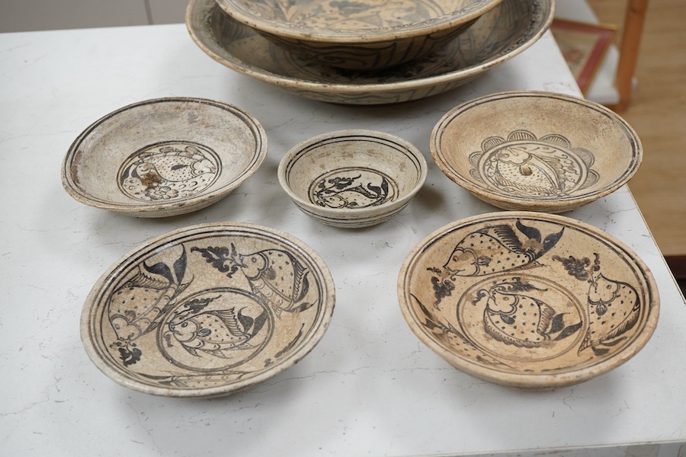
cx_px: 343
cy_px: 228
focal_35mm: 45
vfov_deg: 29.9
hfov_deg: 43.6
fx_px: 857
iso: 800
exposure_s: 1/125
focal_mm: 30
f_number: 8
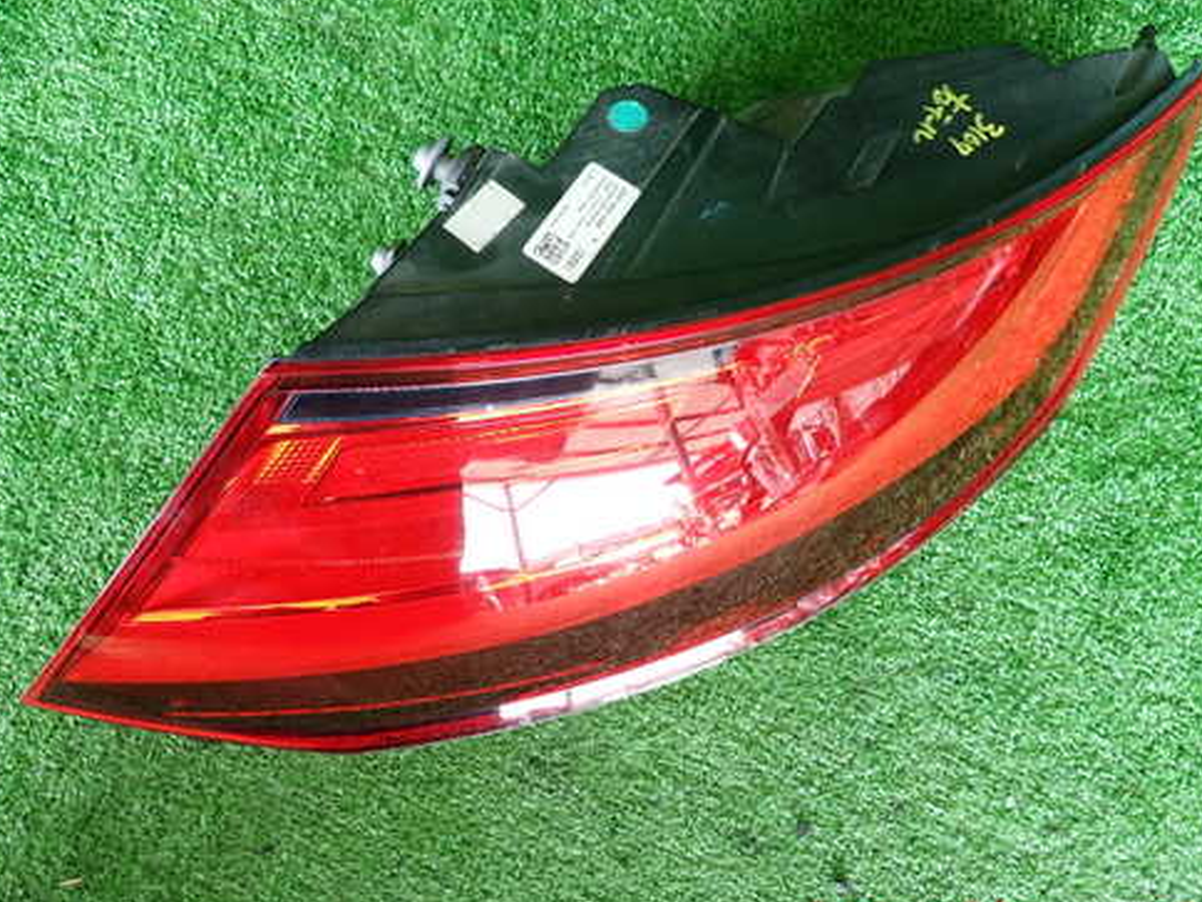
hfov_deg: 58.3
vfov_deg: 45.4
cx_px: 628
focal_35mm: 31
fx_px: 1076
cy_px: 400
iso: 200
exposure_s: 1/80
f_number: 2
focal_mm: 4.5
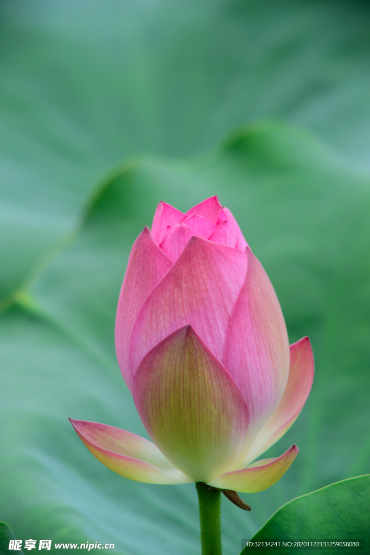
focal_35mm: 600
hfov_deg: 2.3
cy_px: 278
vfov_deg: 3.4
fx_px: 9256
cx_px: 185
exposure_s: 1/400
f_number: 9.5
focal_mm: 600
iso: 800
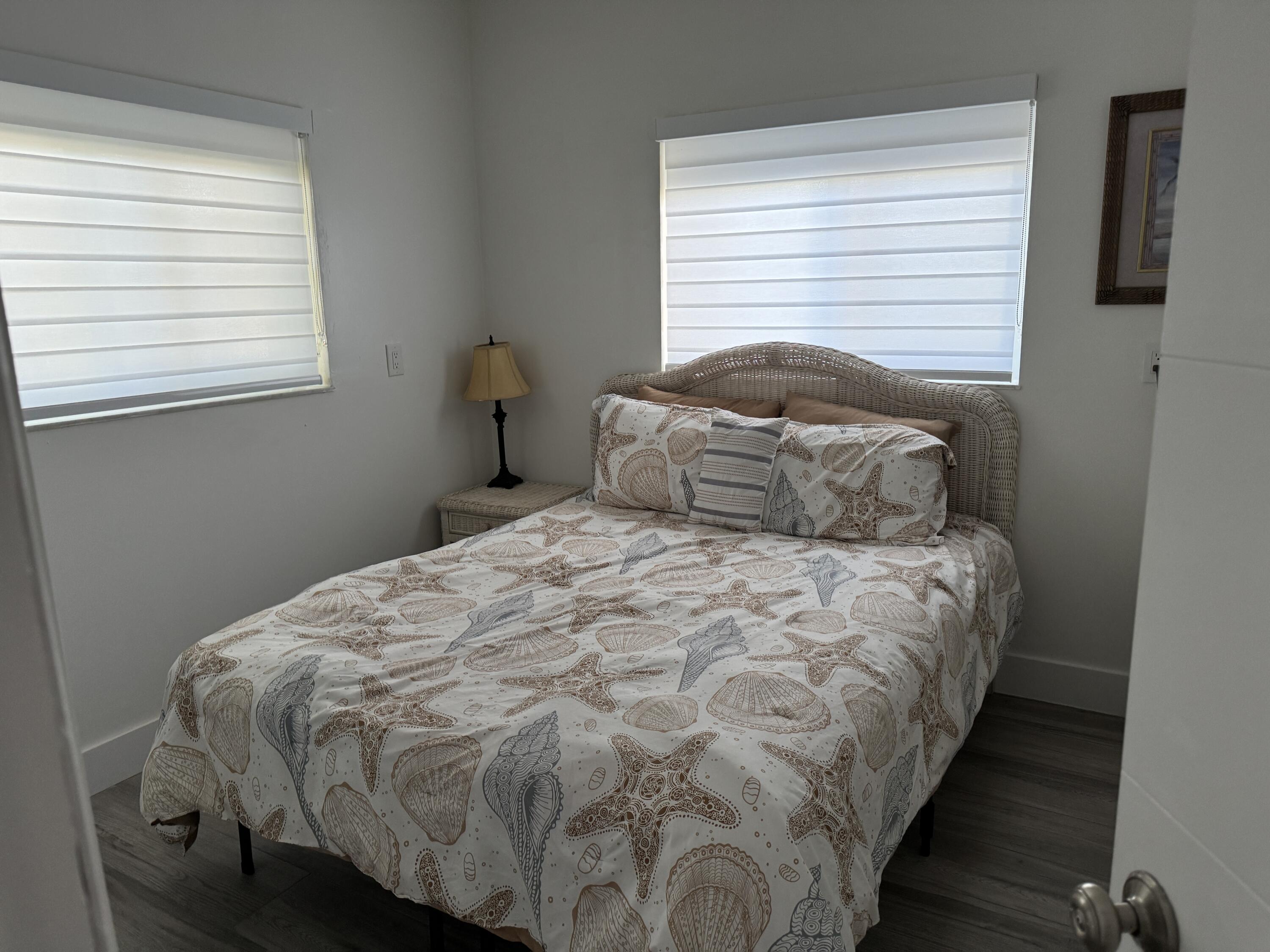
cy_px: 476
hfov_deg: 71.6
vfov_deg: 56.8
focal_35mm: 24
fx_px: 881
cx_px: 635
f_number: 1.78
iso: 200
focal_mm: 6.76
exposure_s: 1/68
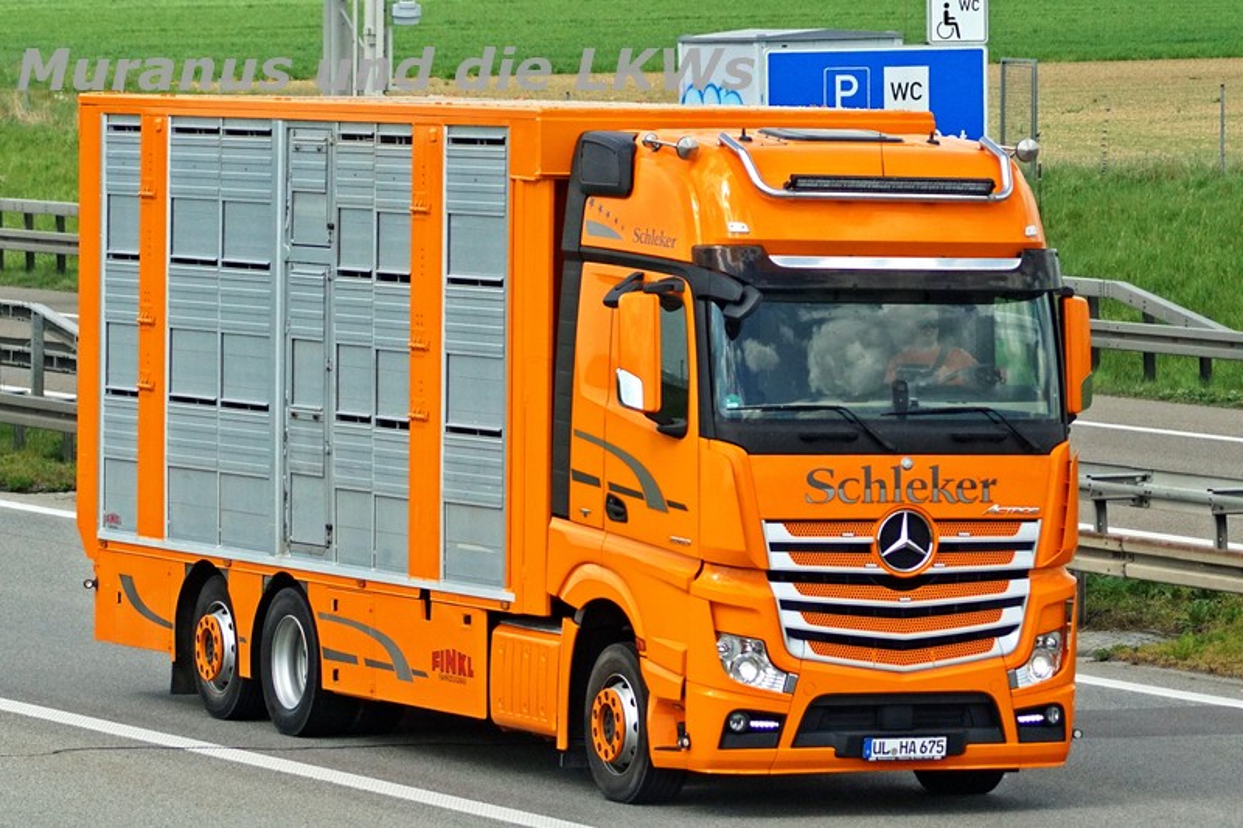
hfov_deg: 12.5
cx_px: 622
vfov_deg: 8.3
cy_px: 414
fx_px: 5696
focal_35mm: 165
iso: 1000
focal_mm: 110
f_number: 5
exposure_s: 1/2500
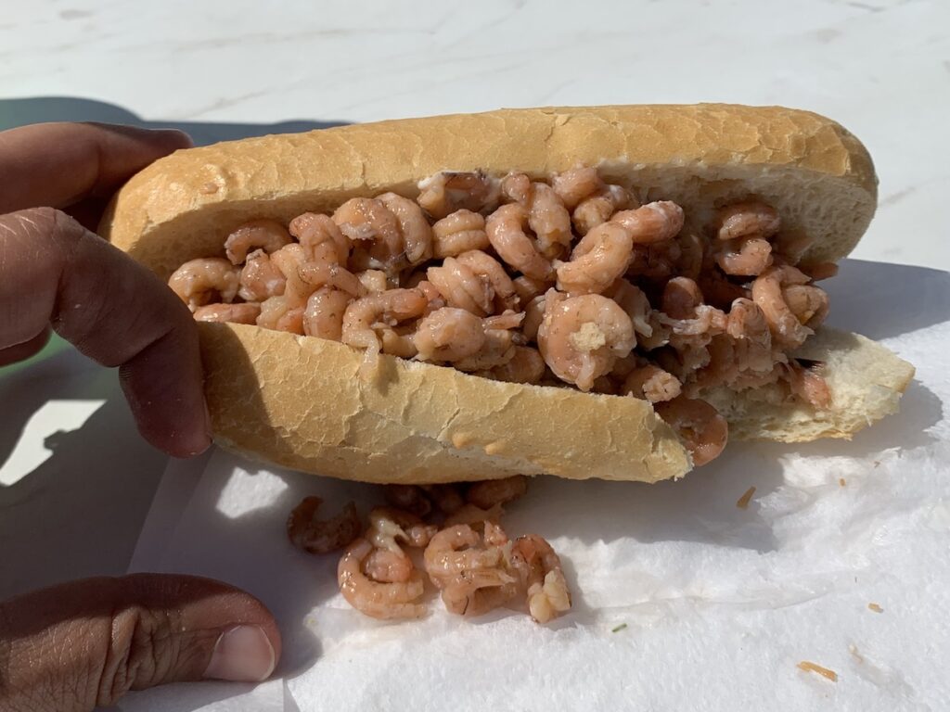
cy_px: 356
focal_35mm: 26
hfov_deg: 67.3
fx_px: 714
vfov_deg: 53.1
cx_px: 475
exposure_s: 1/7407
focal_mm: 4.25
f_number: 1.8
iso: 25
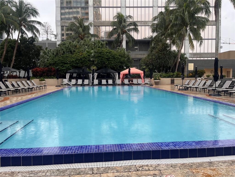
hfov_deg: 67.3
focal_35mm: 26
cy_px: 88
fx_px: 177
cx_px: 118
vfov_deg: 53.1
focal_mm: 5.1
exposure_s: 1/251
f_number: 1.6
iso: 40
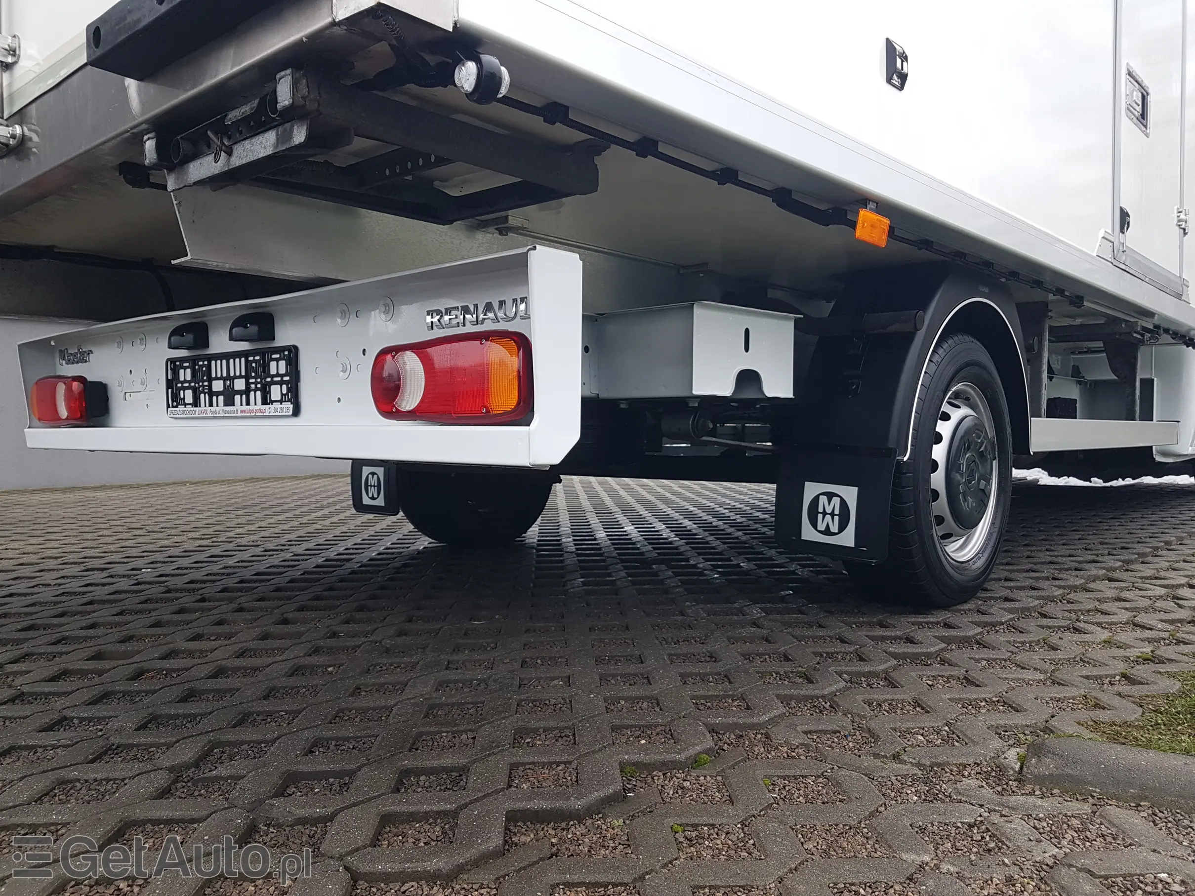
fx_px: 898
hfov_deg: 67.3
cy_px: 448
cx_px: 598
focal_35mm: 26
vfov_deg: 53.1
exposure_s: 1/100
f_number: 1.7
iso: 64
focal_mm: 4.2
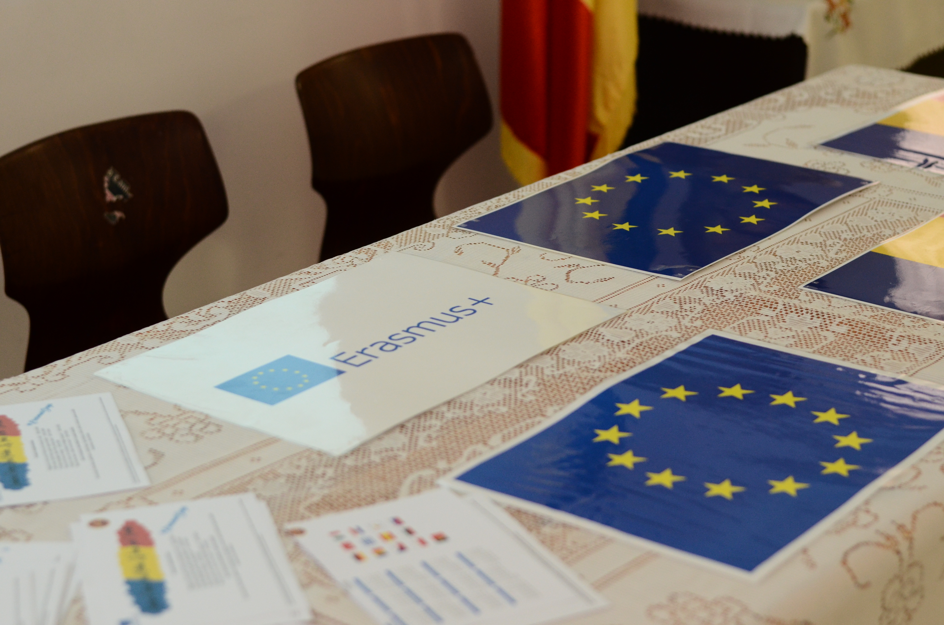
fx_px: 1963
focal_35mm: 75
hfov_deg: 27.0
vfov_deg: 18.1
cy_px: 312
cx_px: 472
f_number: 2.8
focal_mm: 50
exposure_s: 1/250
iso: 1250
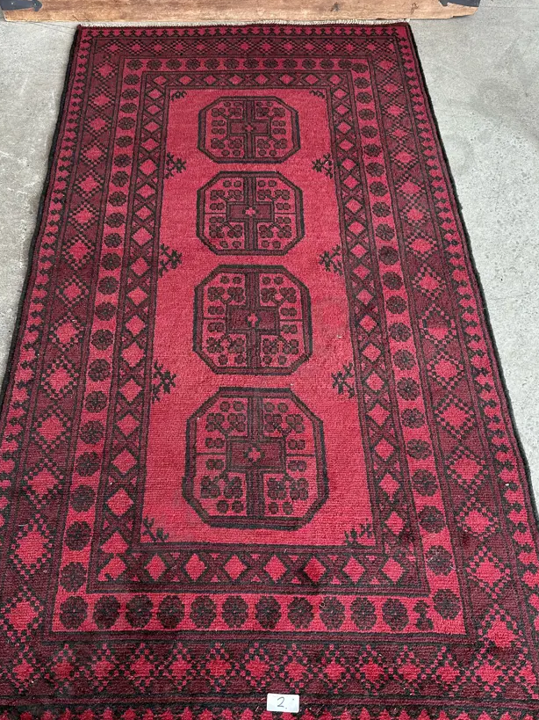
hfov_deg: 46.8
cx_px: 260
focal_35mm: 30
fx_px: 623
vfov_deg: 59.7
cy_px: 412
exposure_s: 1/50
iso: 125
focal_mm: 6.86
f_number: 1.78
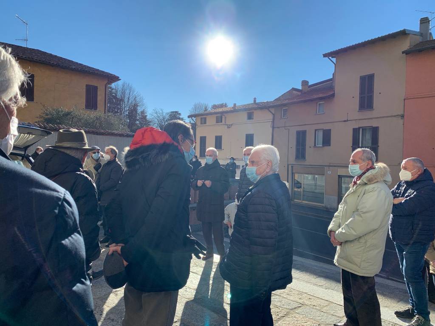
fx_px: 327
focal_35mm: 26
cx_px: 218
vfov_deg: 53.1
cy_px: 163
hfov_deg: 67.3
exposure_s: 1/2033
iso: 25
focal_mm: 4.25
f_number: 1.8
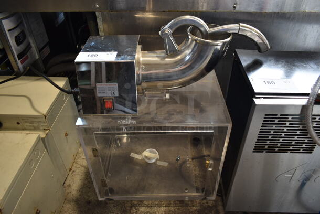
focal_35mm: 27
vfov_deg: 48.0
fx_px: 240
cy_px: 107
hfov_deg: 67.3
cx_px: 160
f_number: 3.5
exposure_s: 1/30
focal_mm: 18
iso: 180
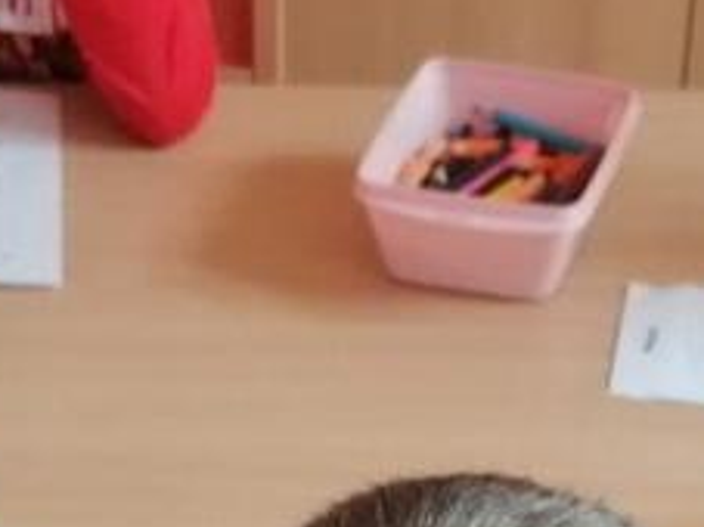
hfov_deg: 12.4
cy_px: 1175
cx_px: 391
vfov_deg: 8.6
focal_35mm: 159
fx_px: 3232
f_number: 1.8
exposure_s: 1/100
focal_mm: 4.75
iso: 200
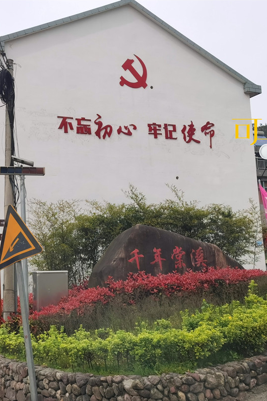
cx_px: 69
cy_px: 203
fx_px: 534
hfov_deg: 27.7
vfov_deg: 41.1
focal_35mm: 48
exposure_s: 1/1894
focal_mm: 5.56
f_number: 1.6
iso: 50
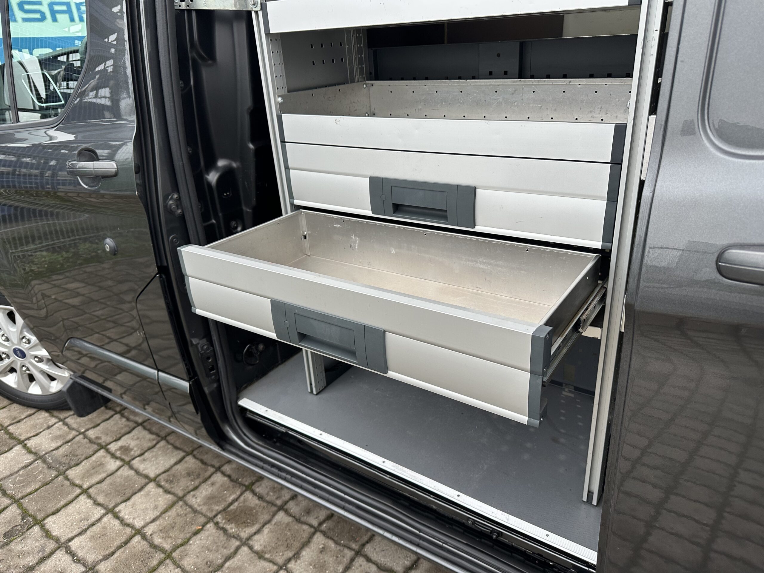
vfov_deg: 56.8
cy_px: 286
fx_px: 530
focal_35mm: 24
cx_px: 382
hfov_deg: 71.6
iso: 125
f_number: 1.78
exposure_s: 1/121
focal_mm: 6.86
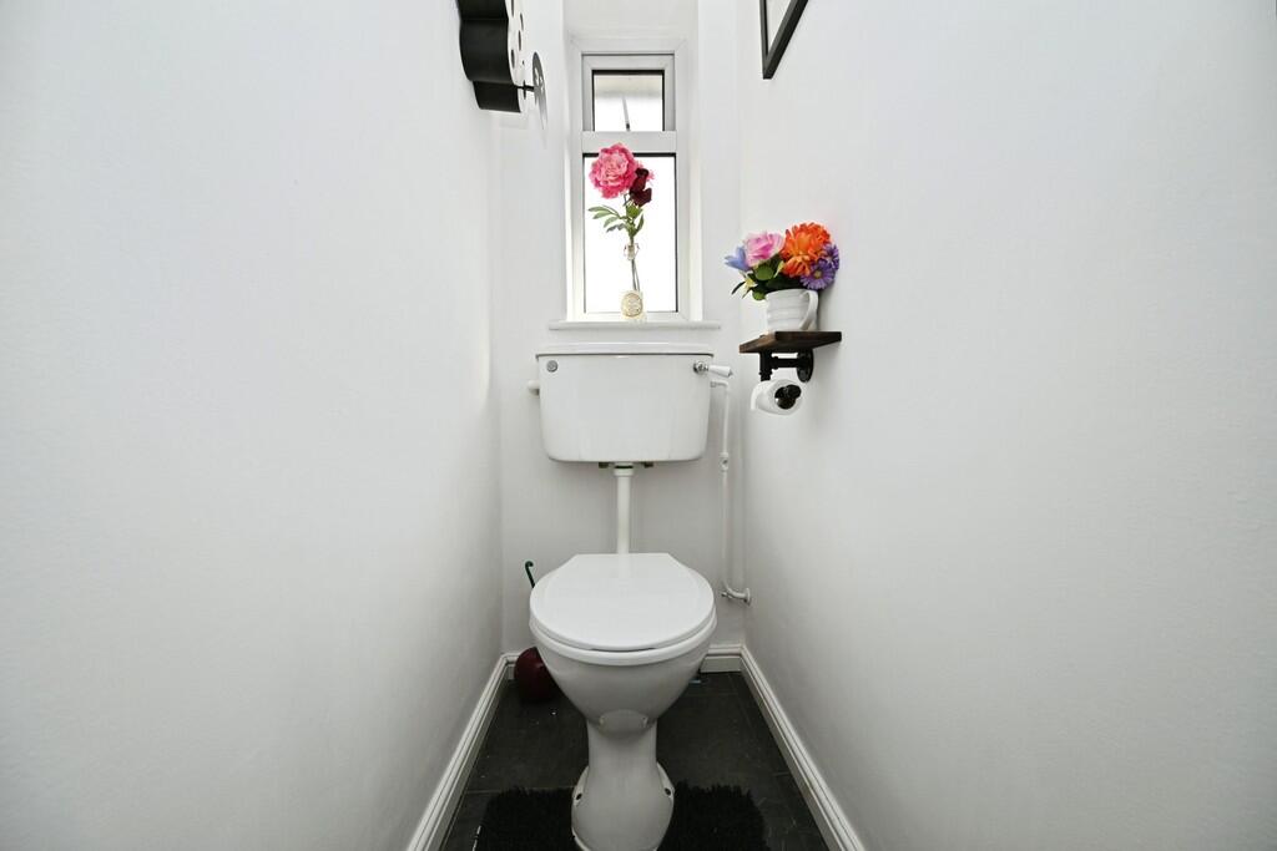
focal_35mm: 14
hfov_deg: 104.2
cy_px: 426
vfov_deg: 81.2
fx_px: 497
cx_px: 638
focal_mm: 14
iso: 100
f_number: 6.3
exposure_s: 1/125
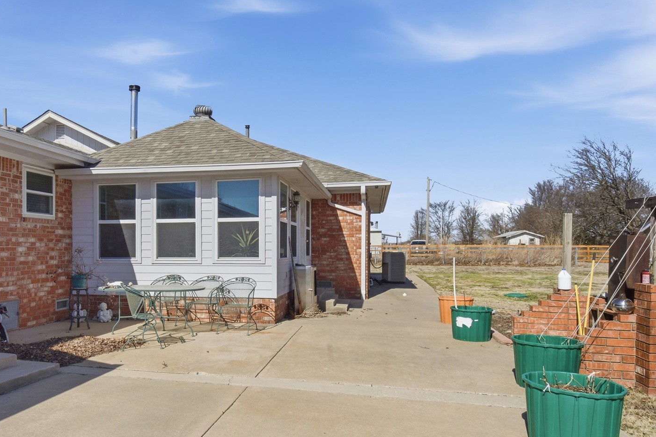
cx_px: 267
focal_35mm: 26
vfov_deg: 49.3
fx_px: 474
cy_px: 254
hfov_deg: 68.8
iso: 800
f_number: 11
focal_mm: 18
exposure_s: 1/8000
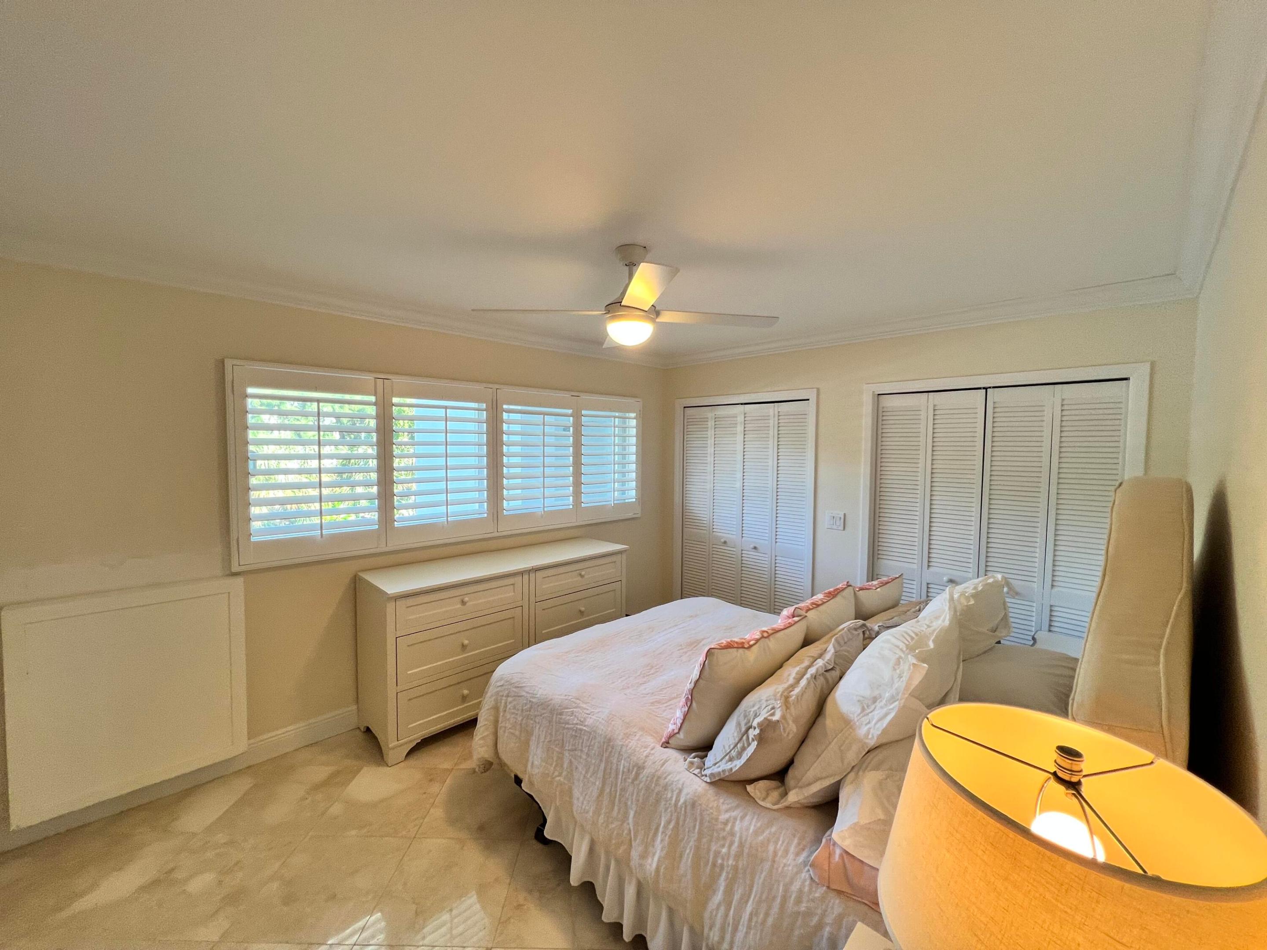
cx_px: 634
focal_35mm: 13
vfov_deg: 89.9
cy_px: 475
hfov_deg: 106.2
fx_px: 476
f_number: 1.8
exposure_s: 1/120
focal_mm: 1.57
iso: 80
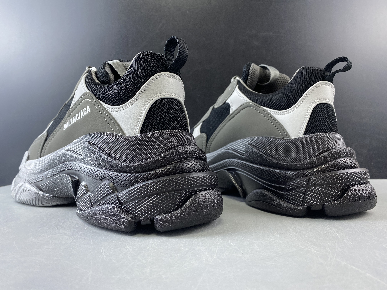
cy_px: 145
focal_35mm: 26
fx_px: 291
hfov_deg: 67.3
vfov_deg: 53.1
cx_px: 194
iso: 100
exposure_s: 1/50
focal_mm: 4.25
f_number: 1.8
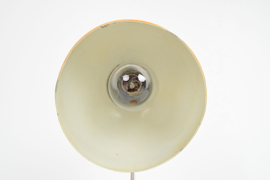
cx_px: 135
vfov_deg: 43.7
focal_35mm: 30
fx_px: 225
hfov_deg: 61.9
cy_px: 90
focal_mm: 20
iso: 1600
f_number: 6.3
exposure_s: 1/160
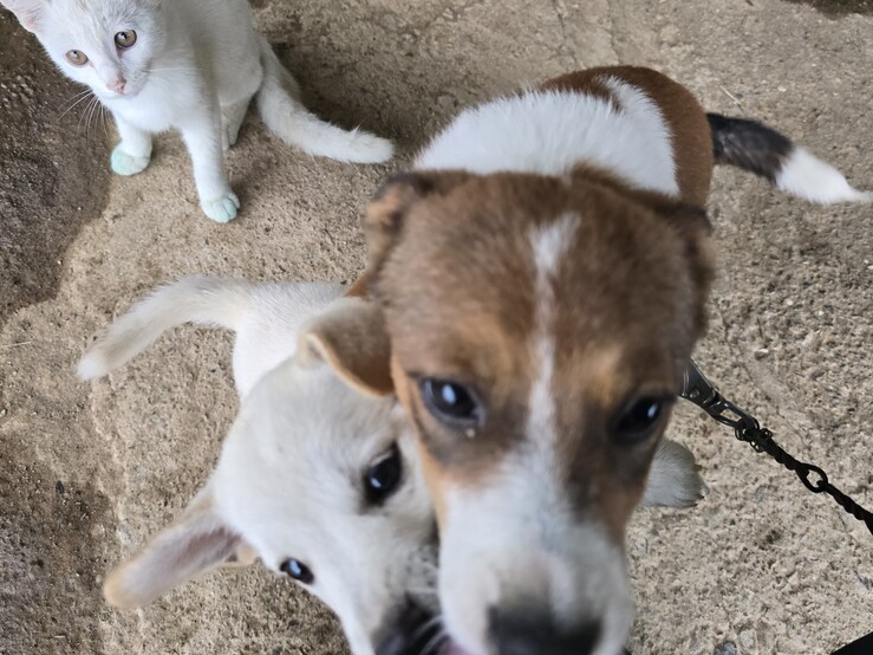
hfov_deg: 63.4
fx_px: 706
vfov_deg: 49.7
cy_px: 300
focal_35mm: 28
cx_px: 419
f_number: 1.7
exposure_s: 1/180
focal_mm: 6.3
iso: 160
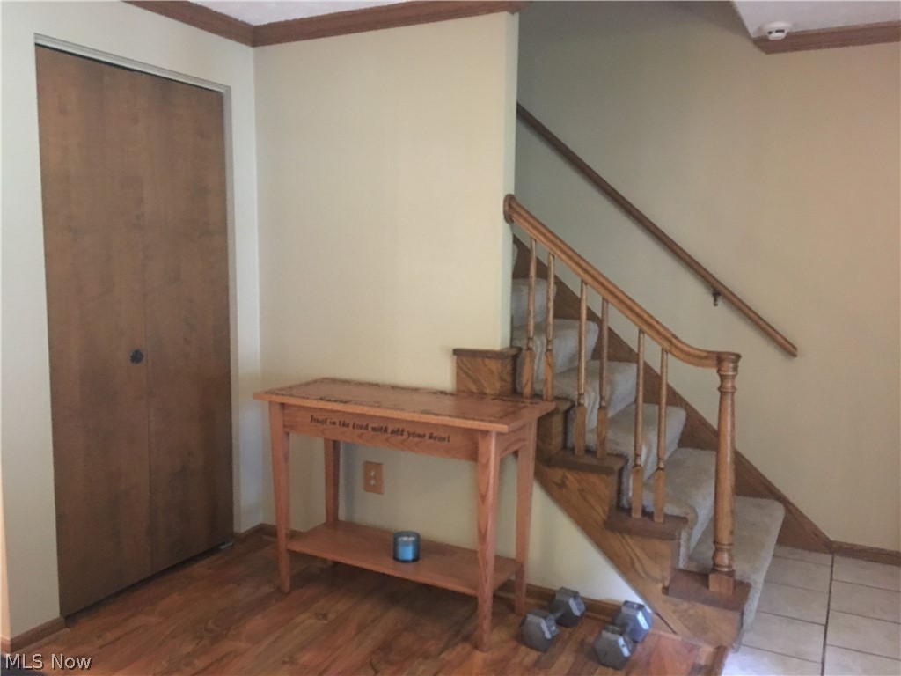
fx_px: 755
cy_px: 338
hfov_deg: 61.7
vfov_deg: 48.2
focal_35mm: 29
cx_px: 450
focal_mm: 4.15
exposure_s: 1/15
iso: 400
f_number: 2.2
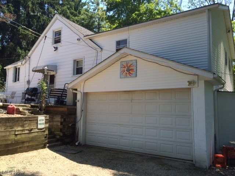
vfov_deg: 46.8
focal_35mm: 30
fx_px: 204
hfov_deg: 60.0
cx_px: 118
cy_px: 88
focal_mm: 4.12
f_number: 2.2
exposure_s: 1/662
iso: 32
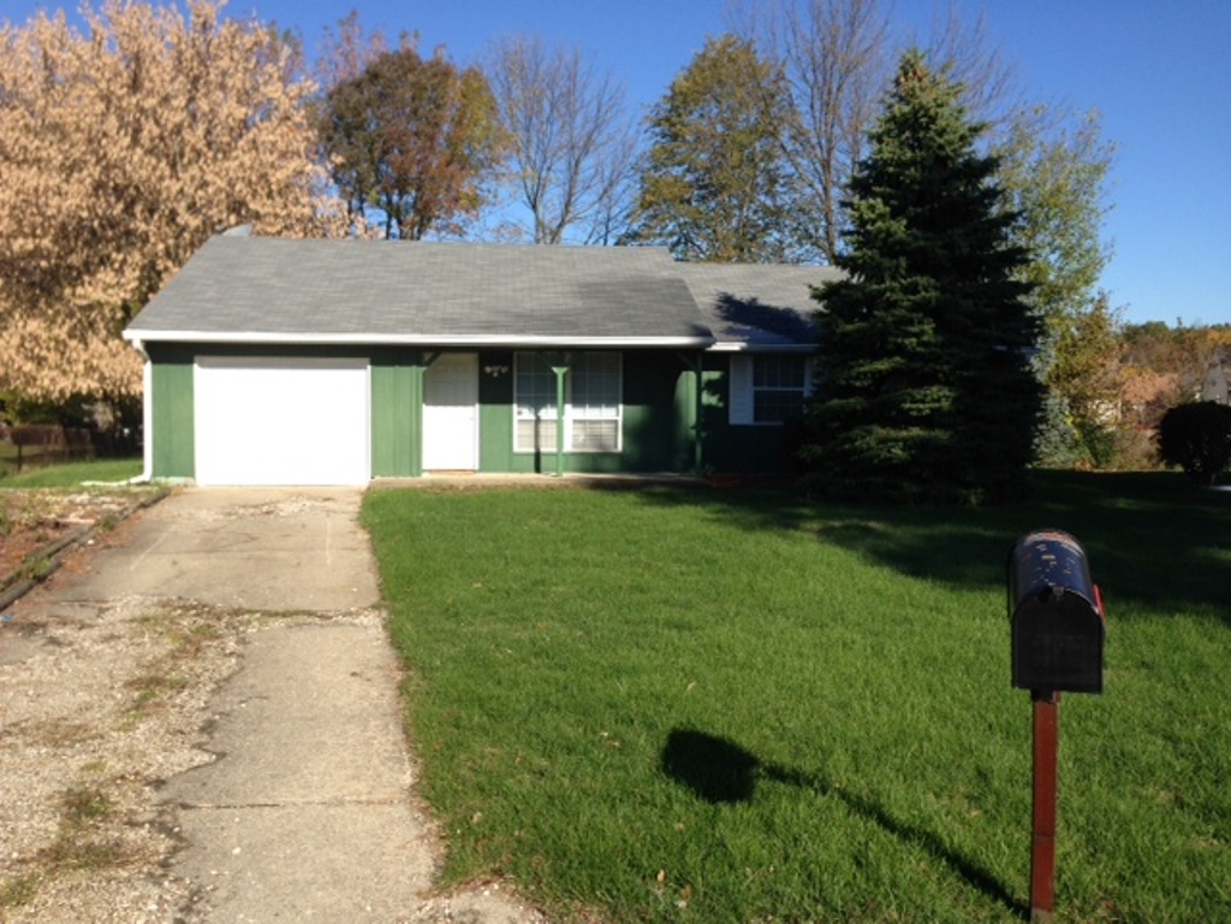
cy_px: 462
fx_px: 1174
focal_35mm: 33
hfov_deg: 55.4
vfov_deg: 42.9
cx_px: 616
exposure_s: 1/1205
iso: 50
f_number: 2.4
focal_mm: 4.12
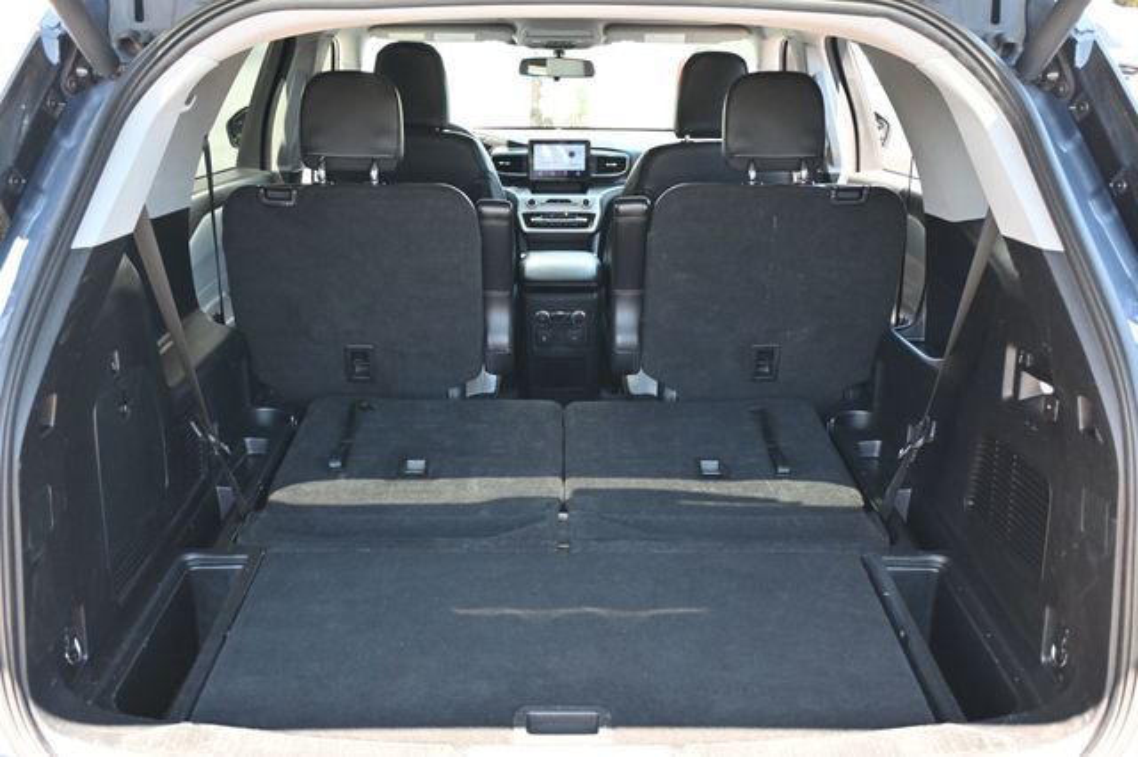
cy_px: 378
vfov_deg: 35.5
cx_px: 569
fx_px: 1185
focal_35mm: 38
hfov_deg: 51.3
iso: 800
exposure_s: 1/125
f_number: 4.2
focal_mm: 25
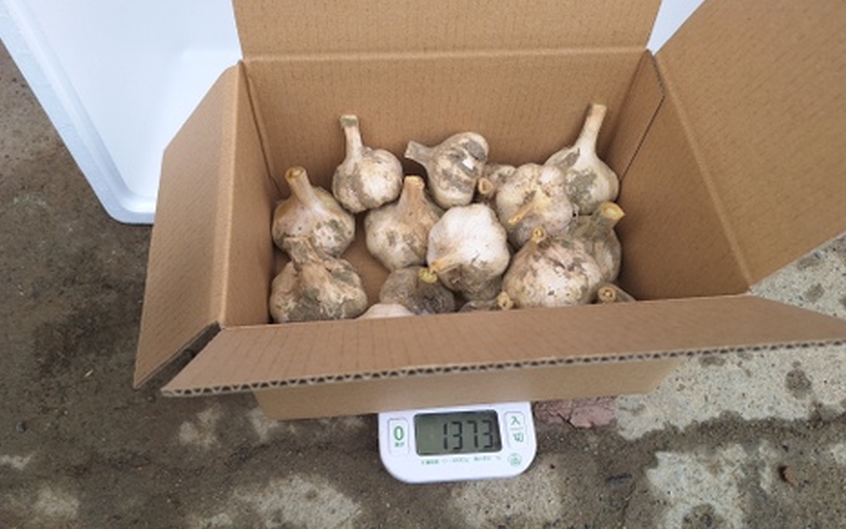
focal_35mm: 25
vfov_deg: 49.0
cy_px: 313
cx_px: 423
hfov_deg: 72.5
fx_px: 576
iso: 40
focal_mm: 5.54
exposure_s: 1/309
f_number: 1.8
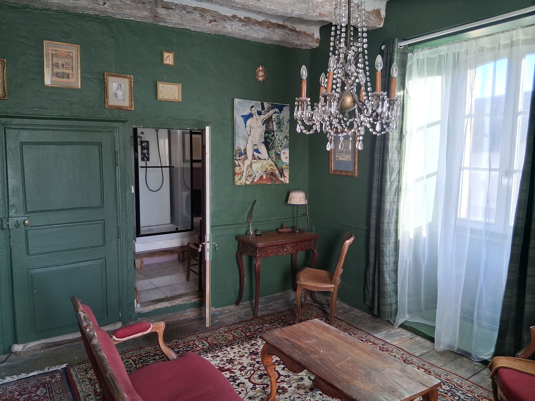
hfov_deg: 67.3
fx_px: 402
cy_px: 200
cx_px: 268
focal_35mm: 26
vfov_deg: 53.1
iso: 250
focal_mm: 3.98
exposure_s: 1/50
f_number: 1.8
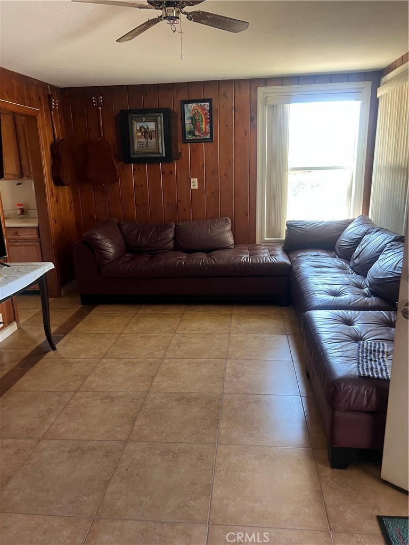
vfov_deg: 67.3
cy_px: 272
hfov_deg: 53.1
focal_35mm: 26
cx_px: 204
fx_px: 410
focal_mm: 5.7
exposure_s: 1/61
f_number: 1.5
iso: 125
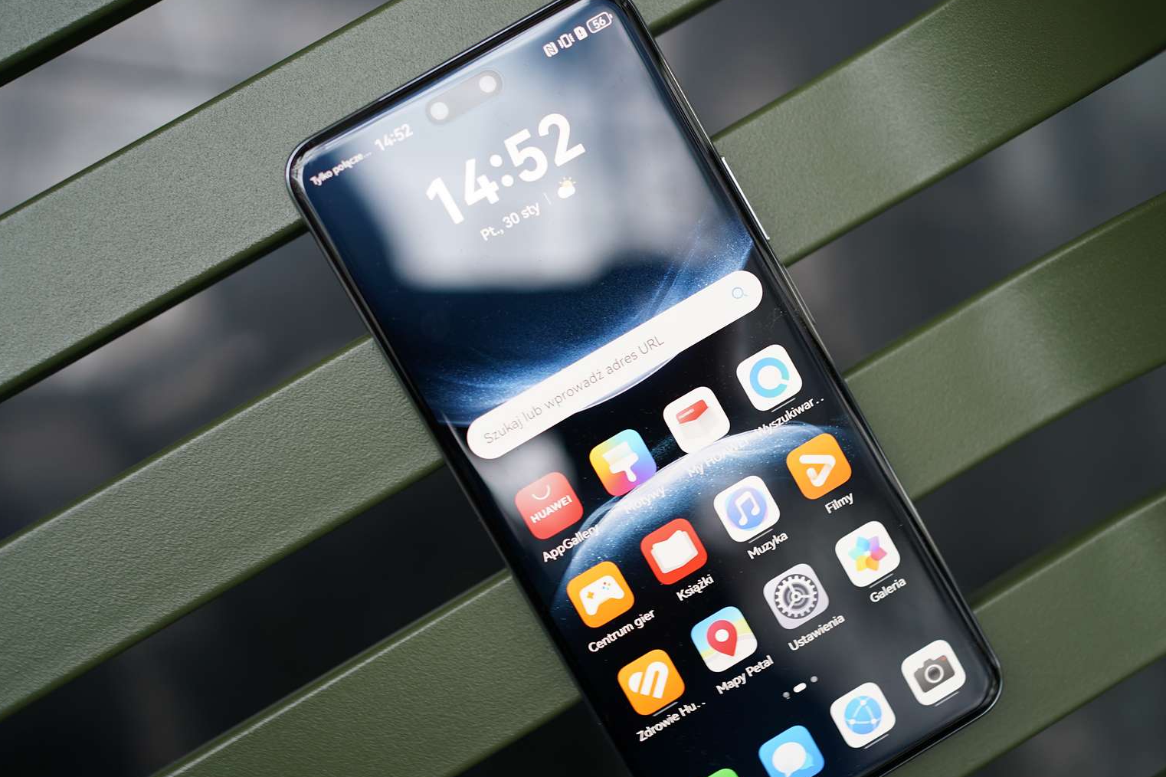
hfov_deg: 42.6
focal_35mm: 46
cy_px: 453
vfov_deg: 29.2
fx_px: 1489
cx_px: 670
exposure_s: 1/40
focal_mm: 35
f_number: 2.2
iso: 200
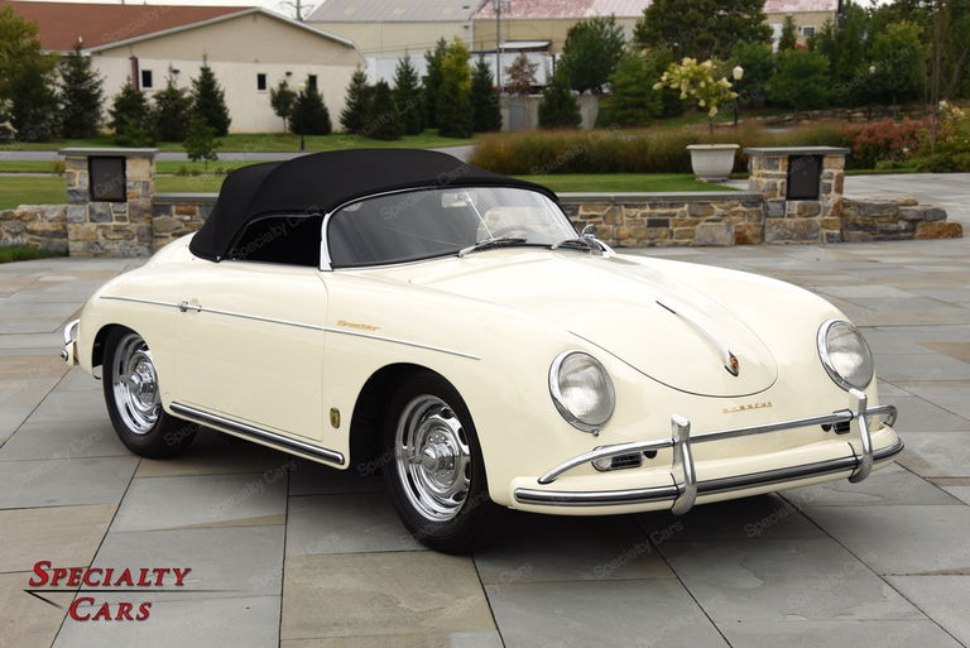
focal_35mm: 68
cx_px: 485
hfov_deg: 29.6
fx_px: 1833
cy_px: 324
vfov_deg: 20.0
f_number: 9
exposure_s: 1/1250
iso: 800
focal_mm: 68
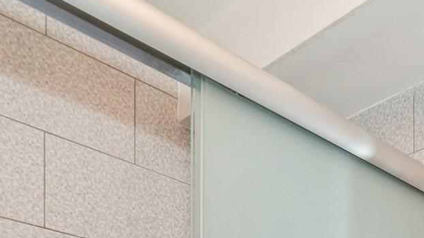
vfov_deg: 16.3
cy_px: 515
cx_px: 360
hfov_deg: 39.2
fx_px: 562
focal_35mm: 50
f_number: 8
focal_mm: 7
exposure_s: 1/10
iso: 200
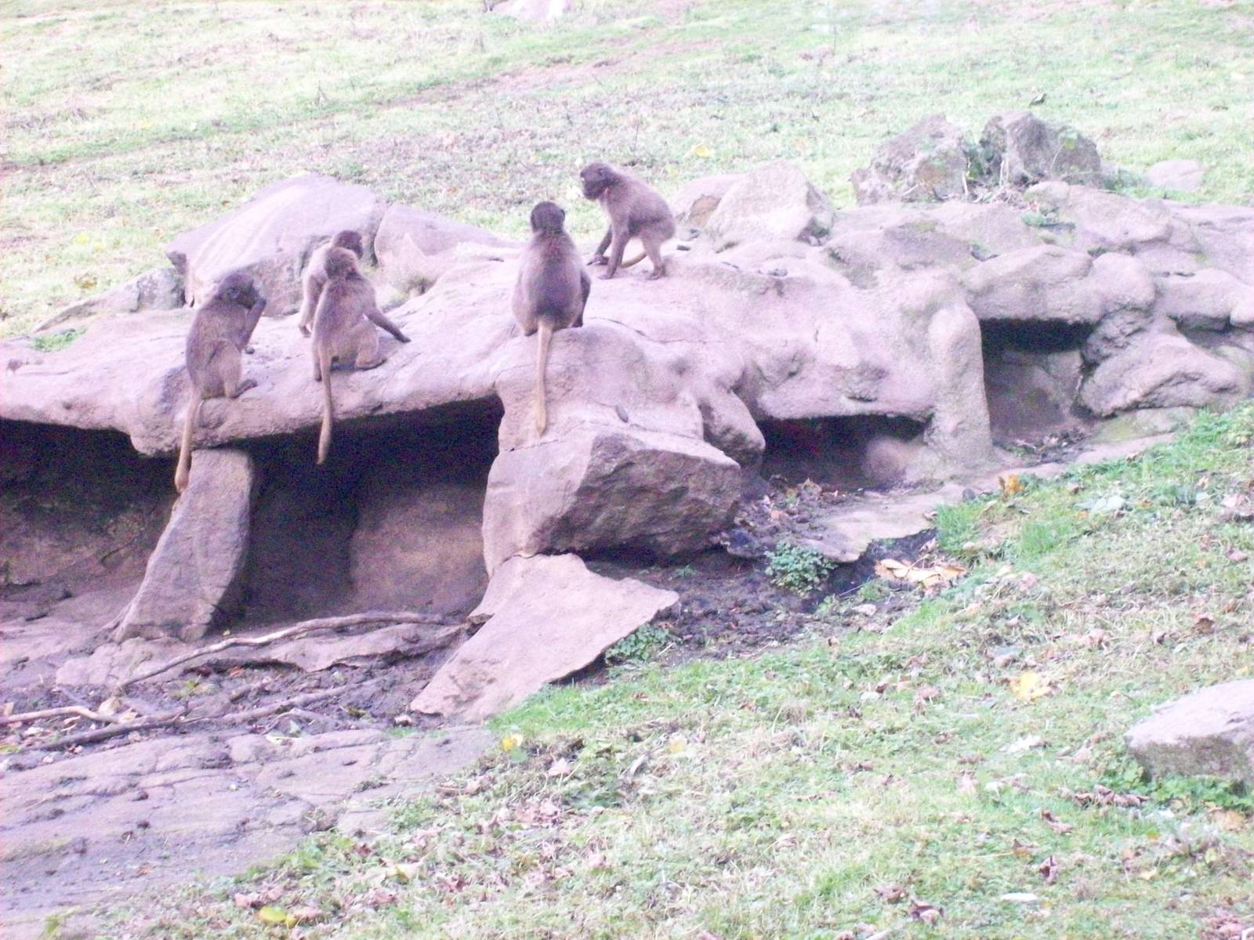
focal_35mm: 108
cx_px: 627
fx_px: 3912
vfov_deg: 13.7
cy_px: 470
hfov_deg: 18.2
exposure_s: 1/185
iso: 800
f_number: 4.8
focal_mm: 18
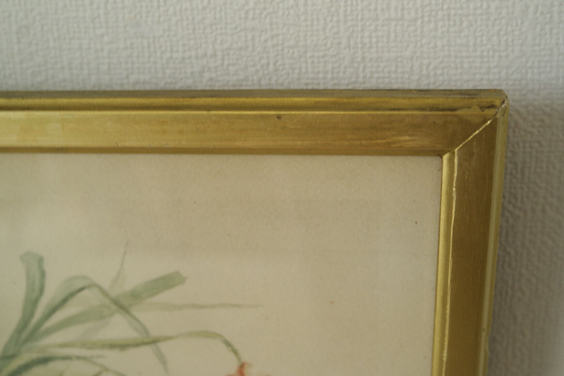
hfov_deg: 37.5
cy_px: 188
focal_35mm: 53
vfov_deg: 25.5
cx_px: 282
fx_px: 830
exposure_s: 1/30
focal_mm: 35
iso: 800
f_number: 5.6
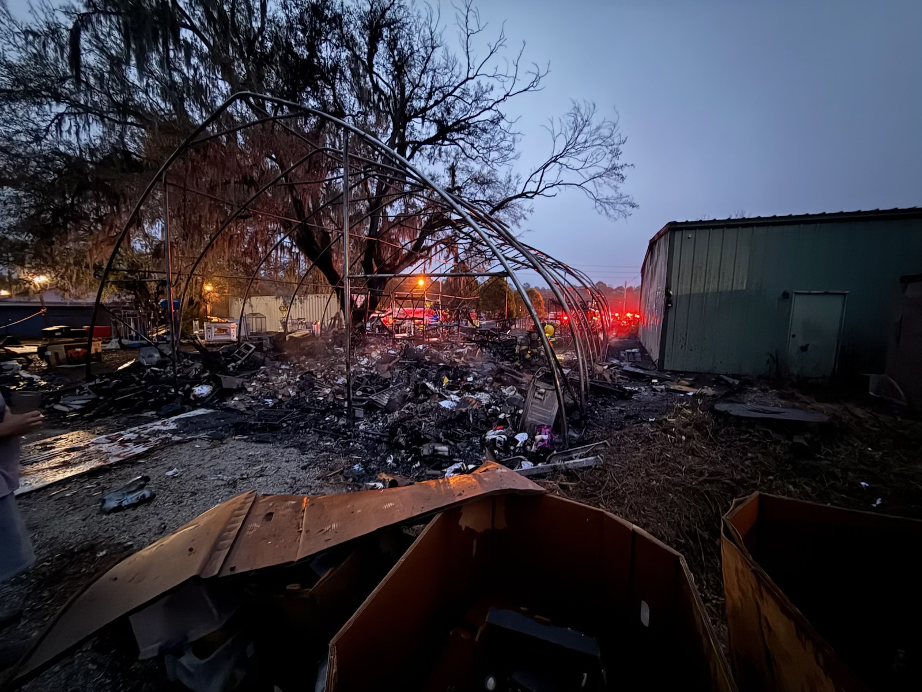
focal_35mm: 14
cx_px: 461
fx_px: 373
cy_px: 346
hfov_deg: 102.1
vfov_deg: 85.7
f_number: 2.2
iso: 1000
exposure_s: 1/10
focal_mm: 2.22
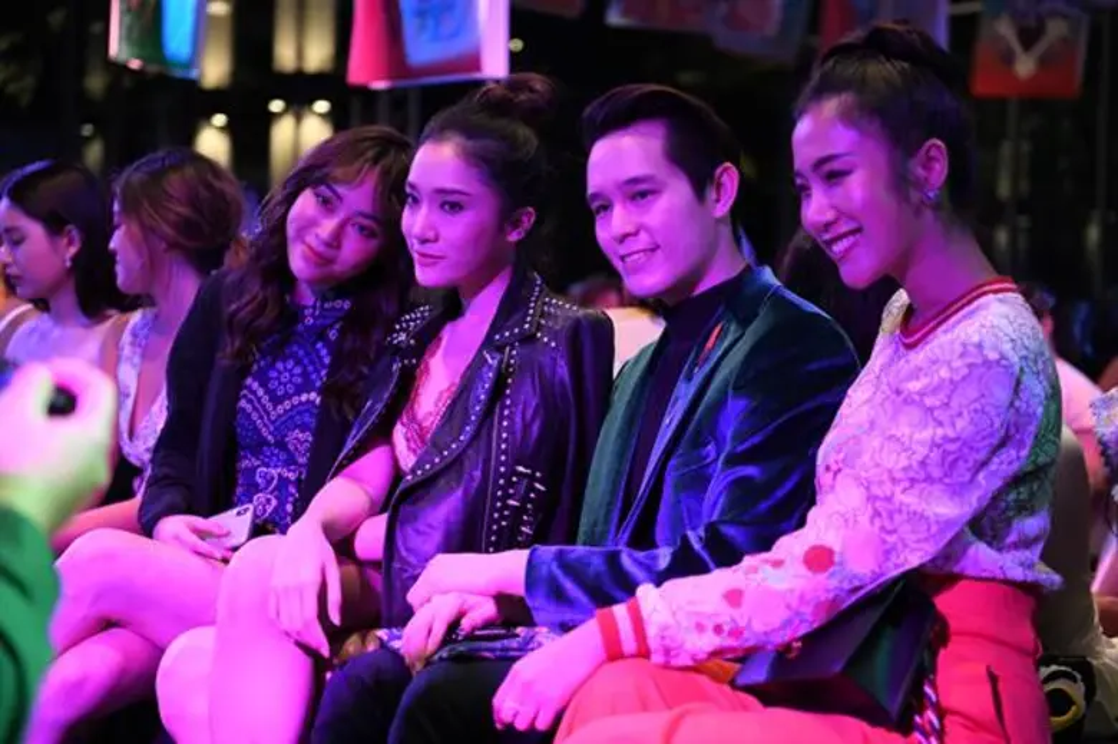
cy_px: 372
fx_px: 1924
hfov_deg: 32.4
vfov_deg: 21.9
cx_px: 559
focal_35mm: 62
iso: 4000
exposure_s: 1/400
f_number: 2.8
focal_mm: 62
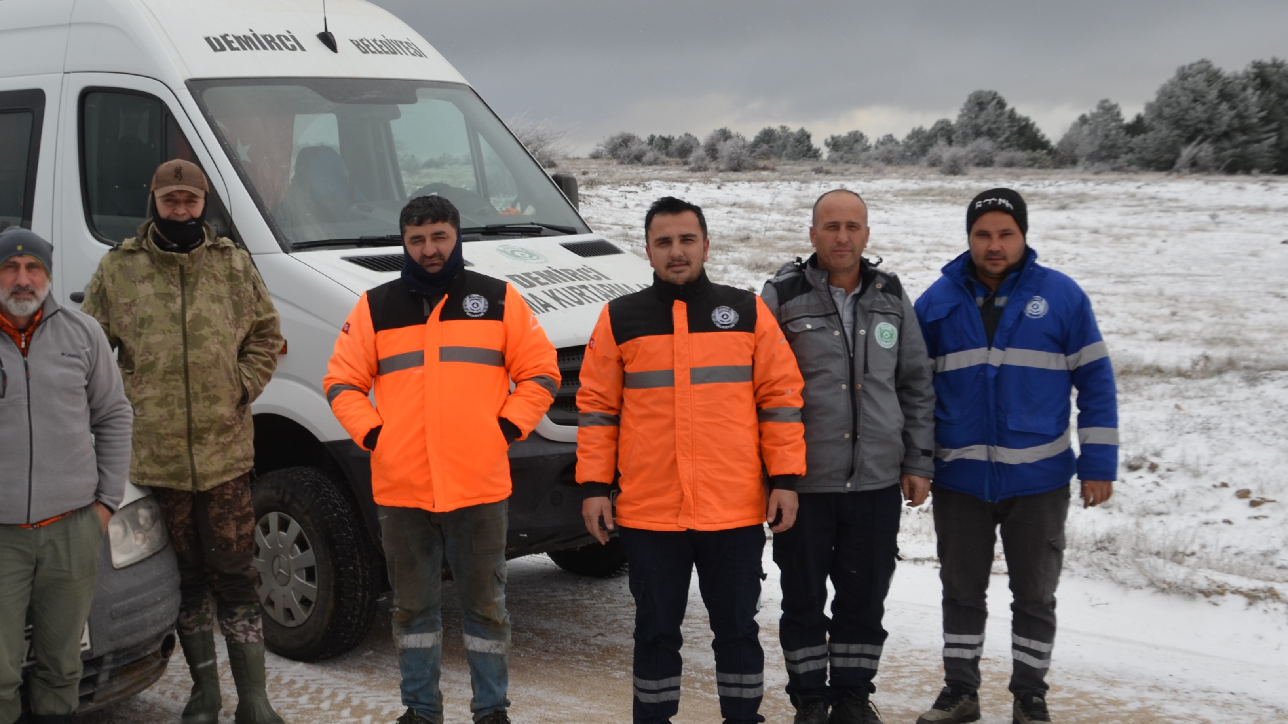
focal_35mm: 57
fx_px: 1947
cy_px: 413
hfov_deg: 36.2
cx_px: 406
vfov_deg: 21.1
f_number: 6.3
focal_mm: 24
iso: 200
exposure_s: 1/160
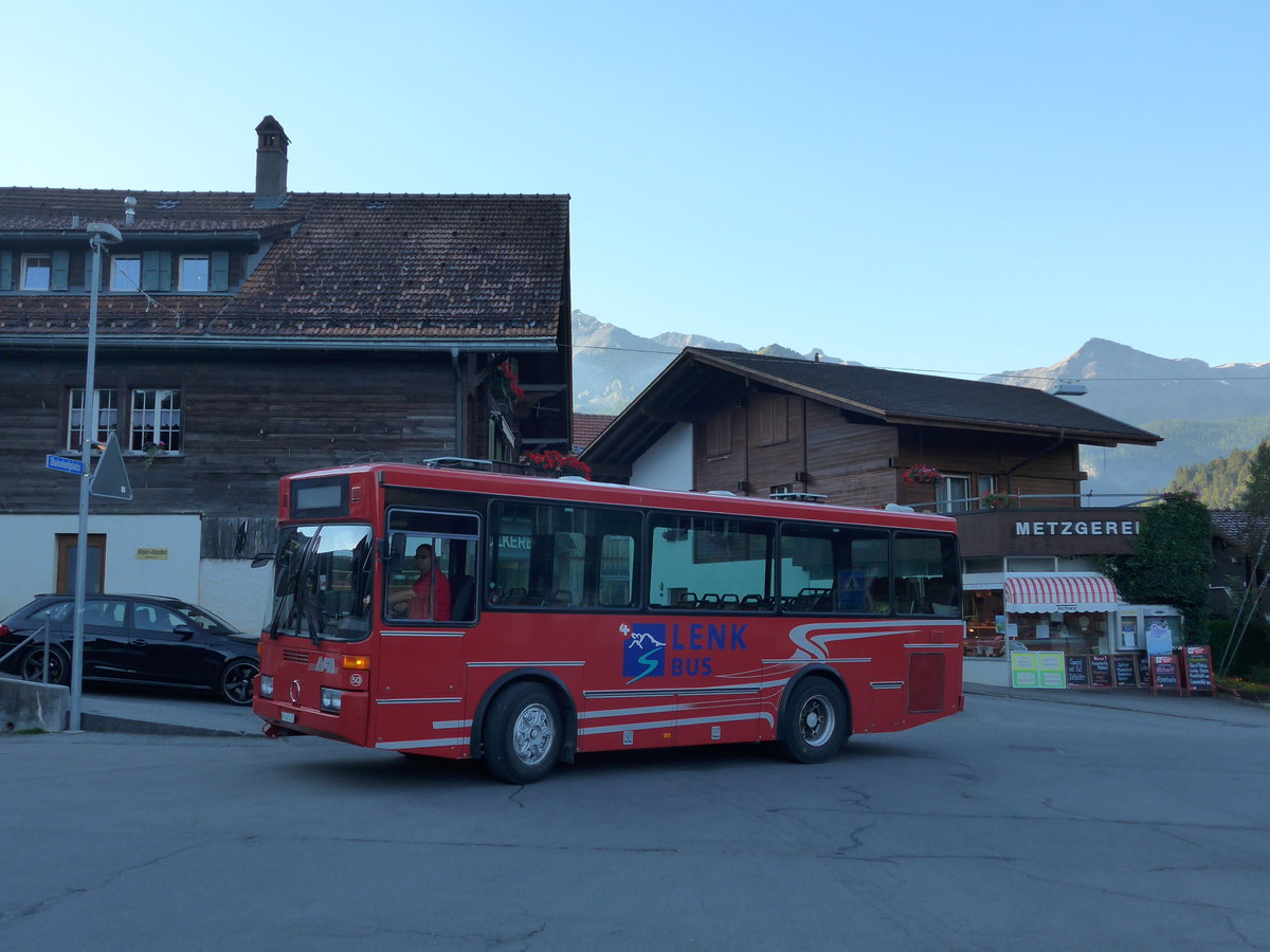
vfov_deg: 39.7
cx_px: 635
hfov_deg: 51.4
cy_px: 476
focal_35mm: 36
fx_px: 1321
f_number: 2.8
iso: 125
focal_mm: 7.5
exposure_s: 1/400
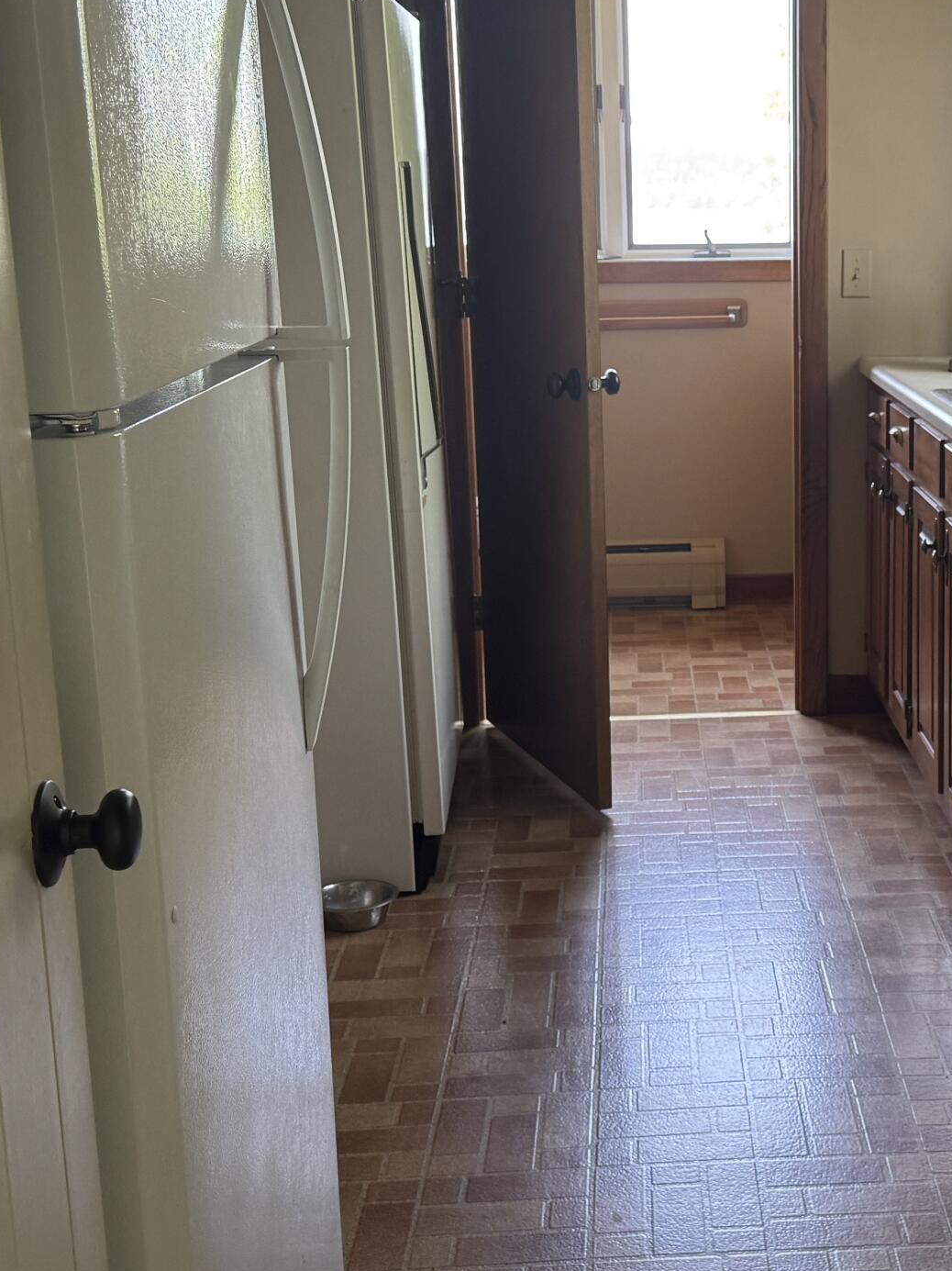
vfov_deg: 36.8
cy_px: 596
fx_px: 1908
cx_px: 737
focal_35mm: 52
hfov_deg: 27.6
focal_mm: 6.76
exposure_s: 1/65
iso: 200
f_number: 1.78
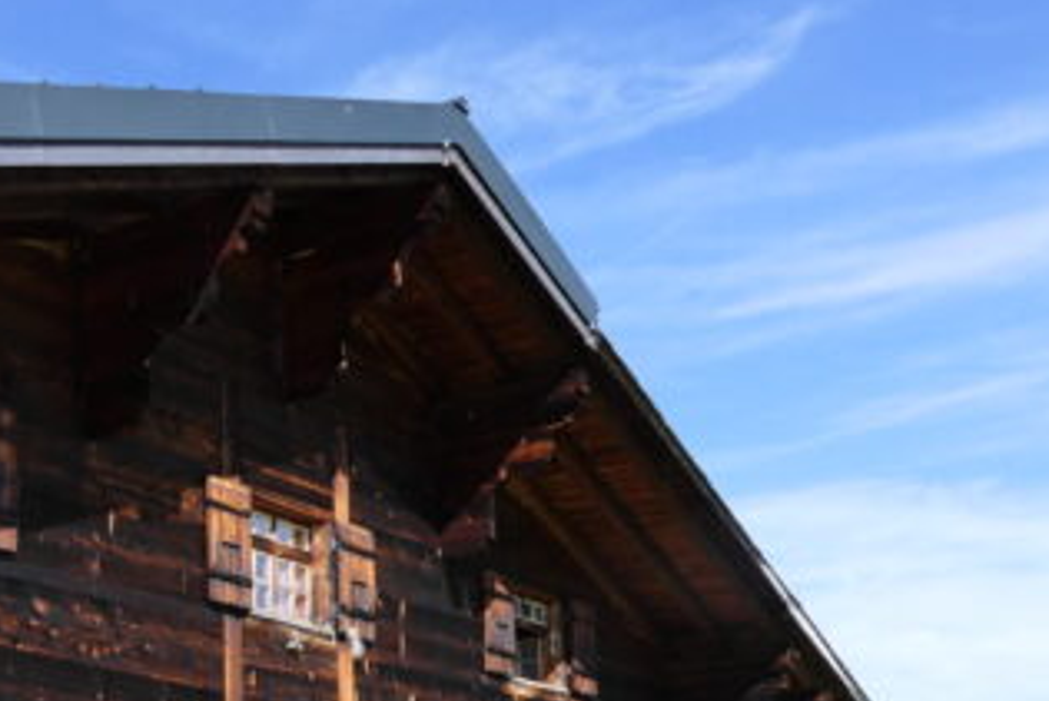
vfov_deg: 22.7
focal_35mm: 57
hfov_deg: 32.1
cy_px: 734
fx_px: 1662
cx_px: -13
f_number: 4
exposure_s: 1/500
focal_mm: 8.8
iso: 125
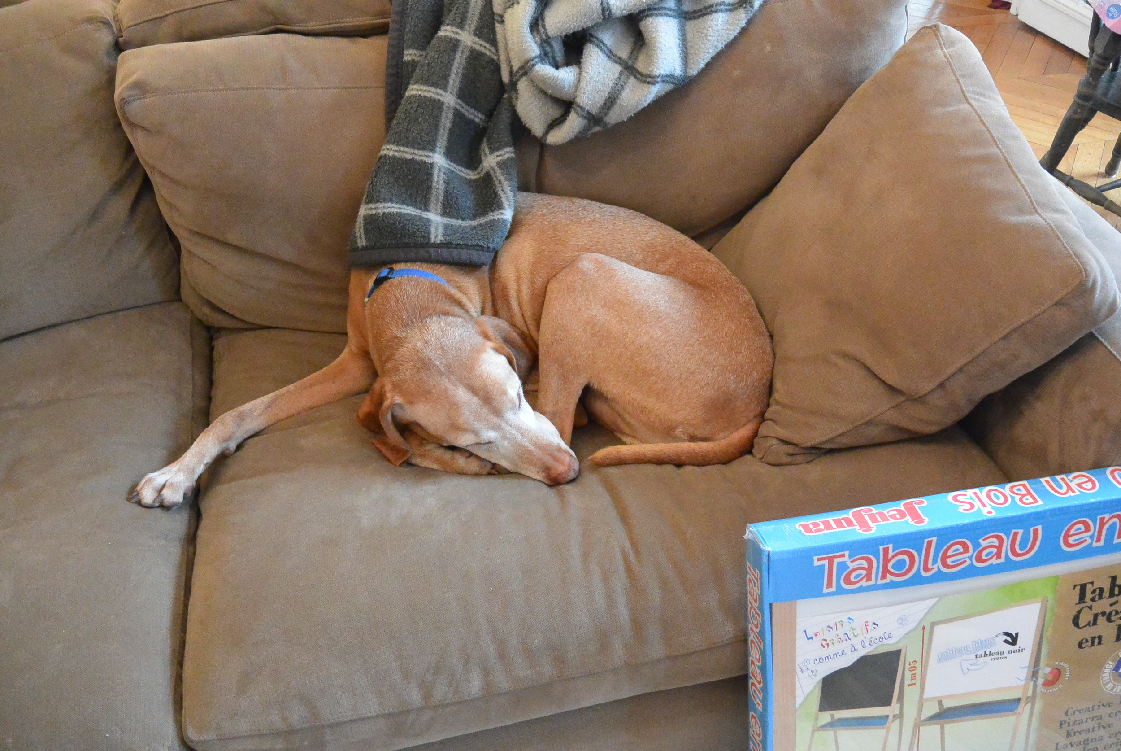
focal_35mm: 29
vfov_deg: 45.1
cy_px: 376
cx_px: 560
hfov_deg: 63.6
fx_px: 904
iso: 2800
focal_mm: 11
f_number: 3.5
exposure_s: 1/60
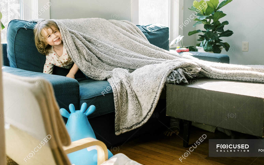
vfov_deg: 26.7
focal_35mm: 48
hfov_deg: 41.8
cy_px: 50
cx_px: 135
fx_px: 345
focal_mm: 23
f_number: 2.8
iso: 320
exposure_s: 1/250
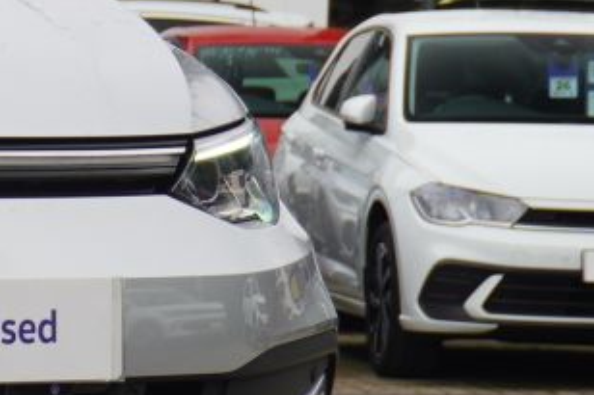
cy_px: -12
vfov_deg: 4.2
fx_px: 5392
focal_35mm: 327
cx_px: -850
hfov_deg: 6.0
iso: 100
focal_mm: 42
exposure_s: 1/80
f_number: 6.3
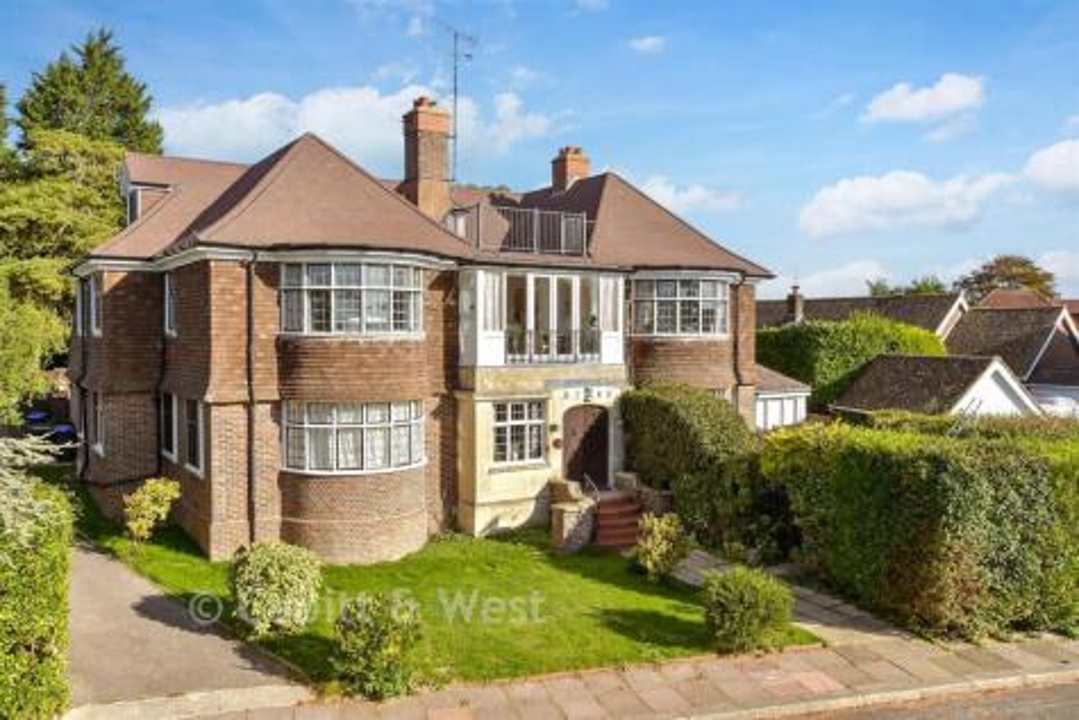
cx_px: 540
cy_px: 360
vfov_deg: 43.6
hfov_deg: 61.9
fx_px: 899
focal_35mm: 30
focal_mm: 20
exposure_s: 1/400
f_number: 8
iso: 200
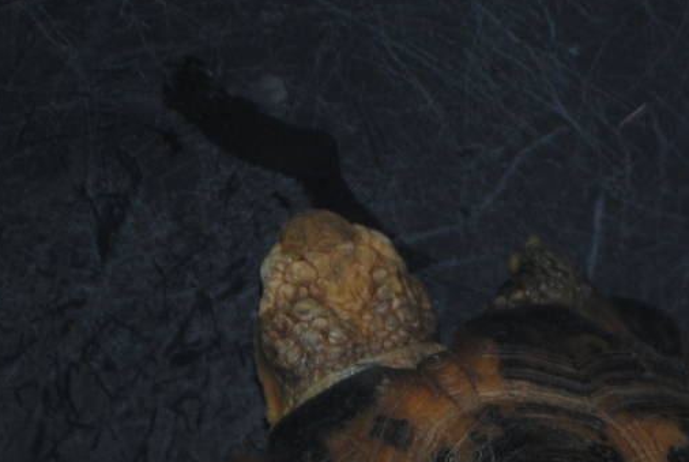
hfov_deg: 5.8
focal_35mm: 356
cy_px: 690
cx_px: 351
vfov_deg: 3.9
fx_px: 6815
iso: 200
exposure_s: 1/60
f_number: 4.2
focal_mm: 75
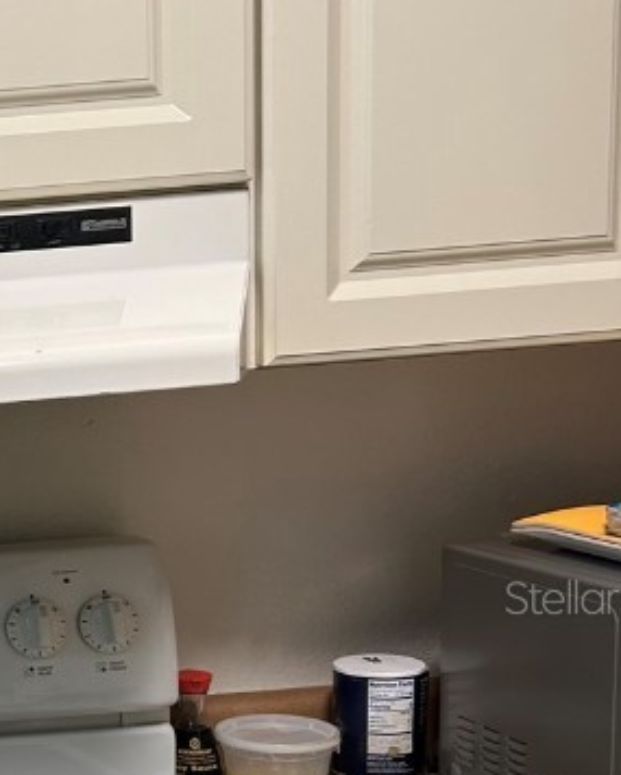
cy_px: 596
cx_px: -405
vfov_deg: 25.7
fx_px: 1676
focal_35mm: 73
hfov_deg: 17.9
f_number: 1.5
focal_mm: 5.7
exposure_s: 1/60
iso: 64
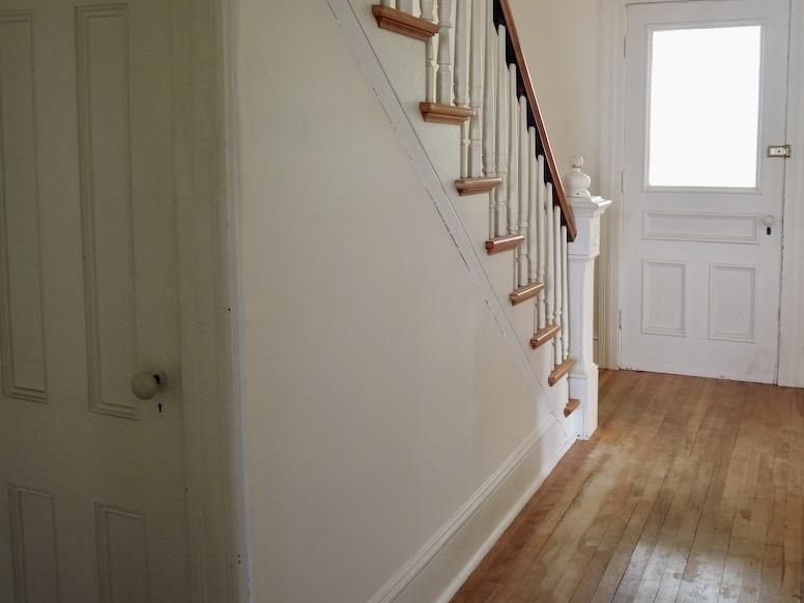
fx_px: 766
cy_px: 212
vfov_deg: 42.5
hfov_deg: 54.3
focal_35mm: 33
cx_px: 532
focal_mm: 4.4
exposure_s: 1/20
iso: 100
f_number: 1.8
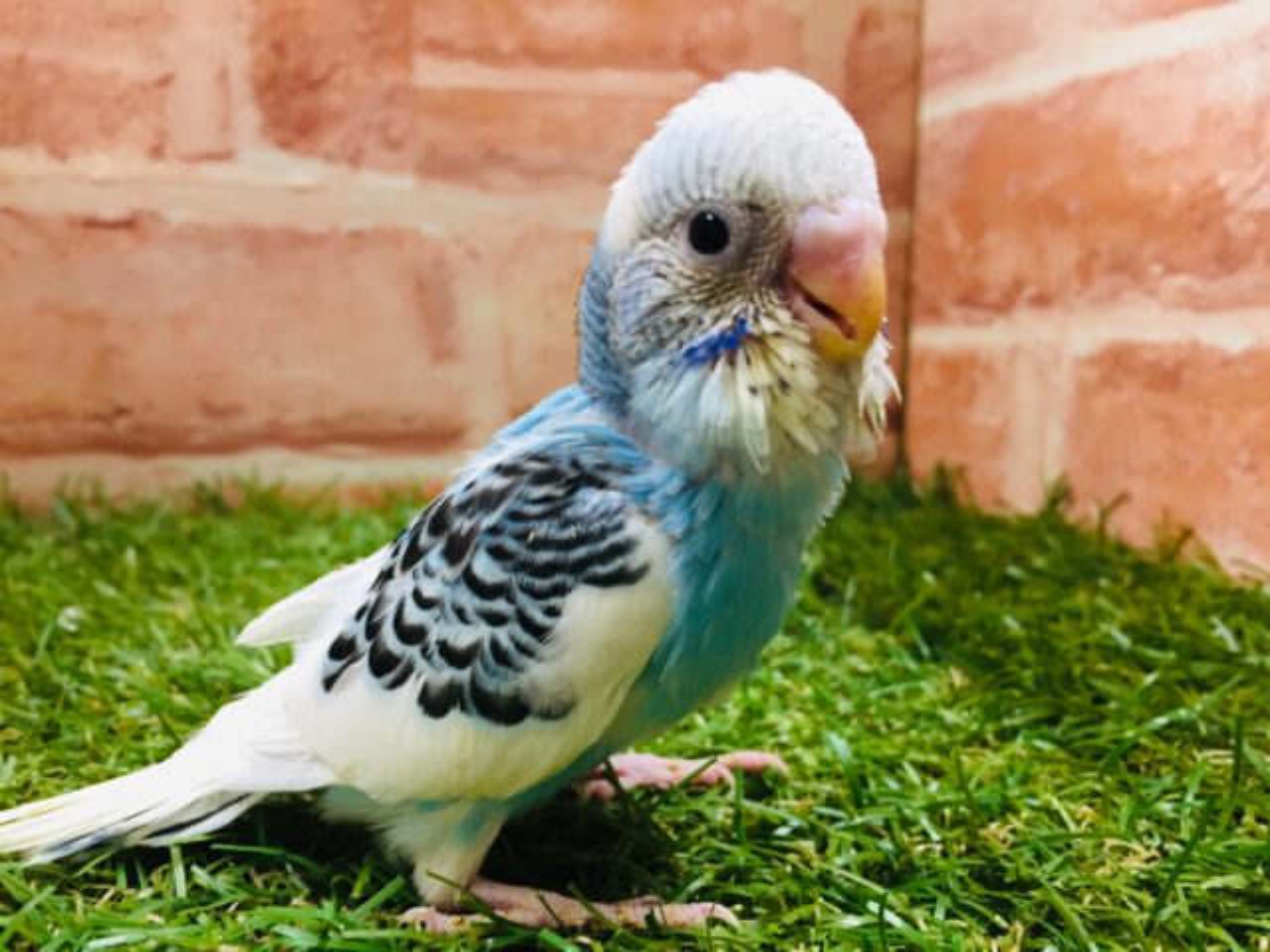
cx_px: 635
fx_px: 1064
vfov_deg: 48.2
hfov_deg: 61.7
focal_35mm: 29
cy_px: 476
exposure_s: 1/30
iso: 100
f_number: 2.2
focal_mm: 4.15
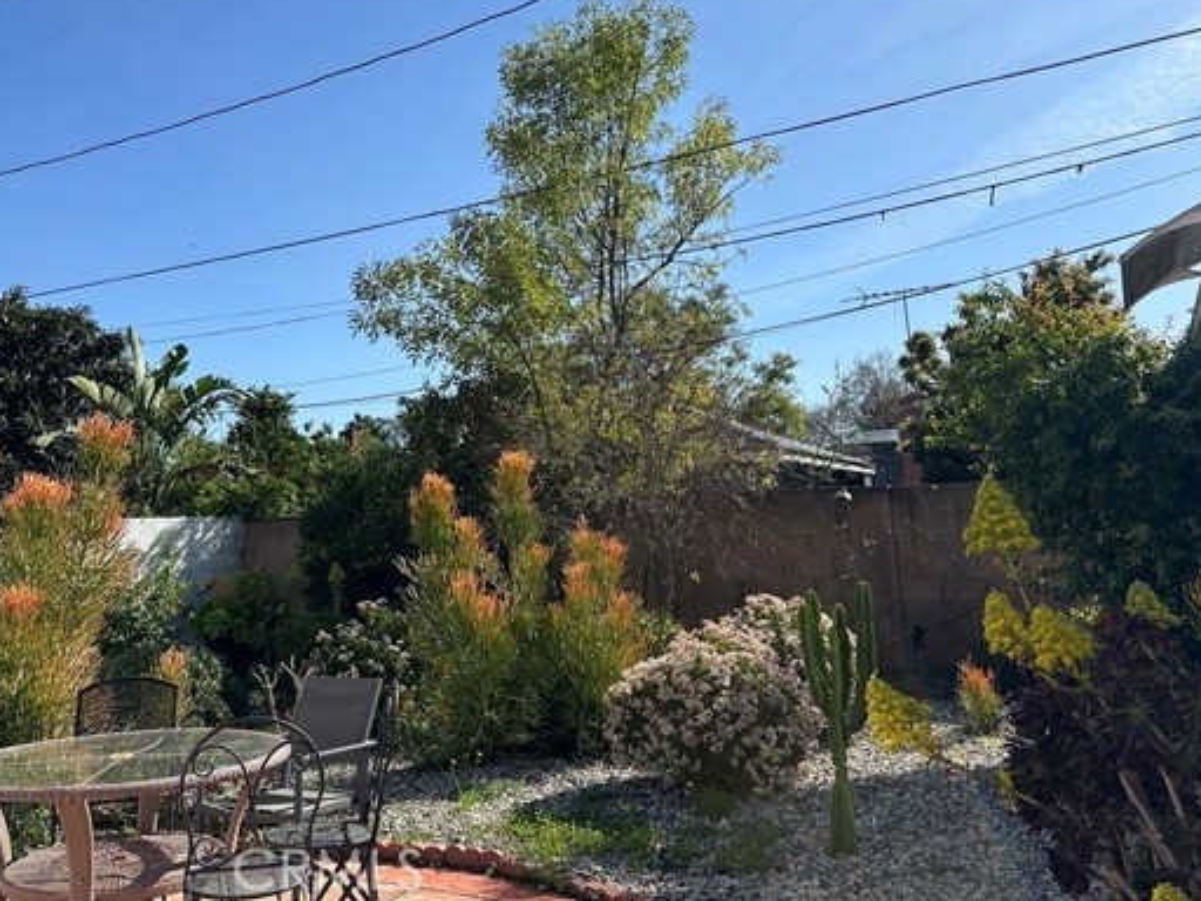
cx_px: 516
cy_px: 340
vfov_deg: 46.4
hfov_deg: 59.7
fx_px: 1041
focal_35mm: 30
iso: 80
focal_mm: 6.86
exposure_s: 1/5525
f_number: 1.78
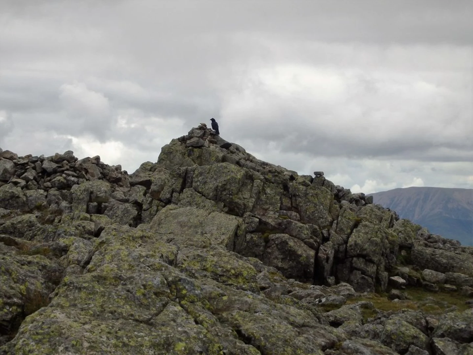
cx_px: 236
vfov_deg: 12.6
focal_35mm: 118
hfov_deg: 16.7
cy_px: 178
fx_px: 1612
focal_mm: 21.2
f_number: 5.5
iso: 125
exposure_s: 1/400
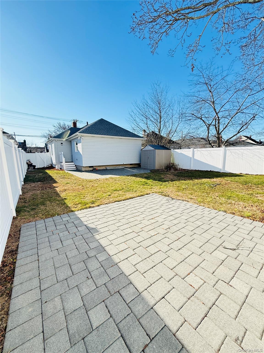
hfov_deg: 85.7
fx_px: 142
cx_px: 132
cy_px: 176
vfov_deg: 102.1
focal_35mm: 14
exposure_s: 1/1167
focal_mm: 2.22
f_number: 2.2
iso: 64
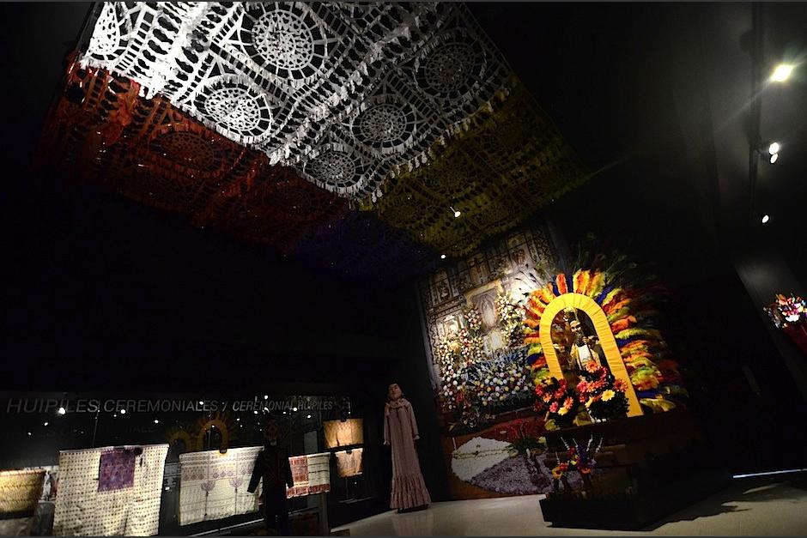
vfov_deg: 72.1
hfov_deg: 95.0
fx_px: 370
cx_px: 404
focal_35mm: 16
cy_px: 269
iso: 2000
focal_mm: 11
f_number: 2.8
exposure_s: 1/80
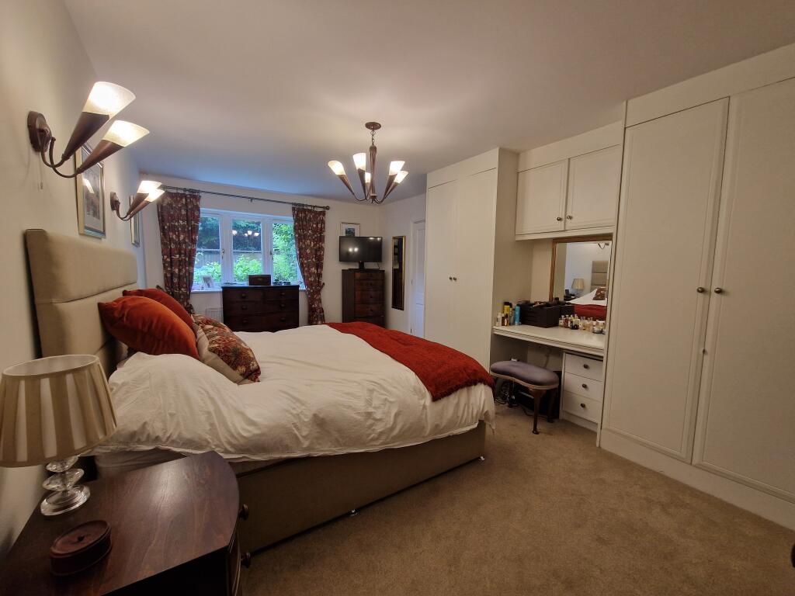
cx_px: 398
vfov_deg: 89.9
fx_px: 299
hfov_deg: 106.2
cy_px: 298
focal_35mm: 13
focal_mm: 2.2
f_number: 2.2
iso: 160
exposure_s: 1/50
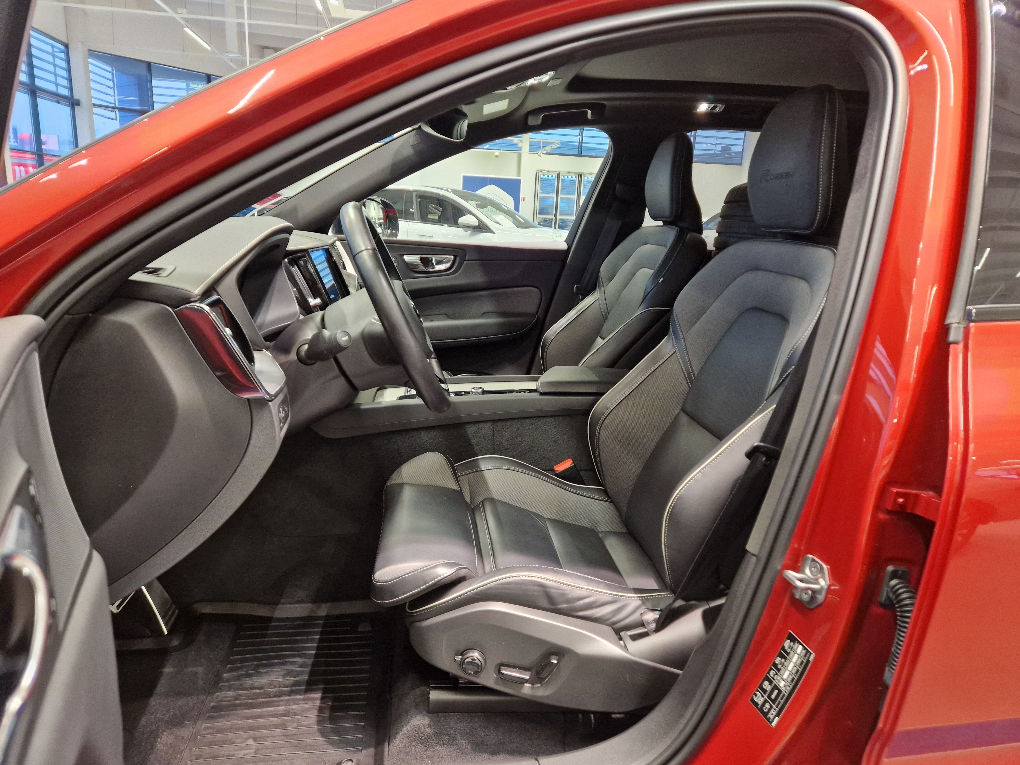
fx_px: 678
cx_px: 510
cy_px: 382
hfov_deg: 73.9
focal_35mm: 23
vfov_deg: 58.9
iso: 500
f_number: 1.8
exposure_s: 1/100
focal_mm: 5.4
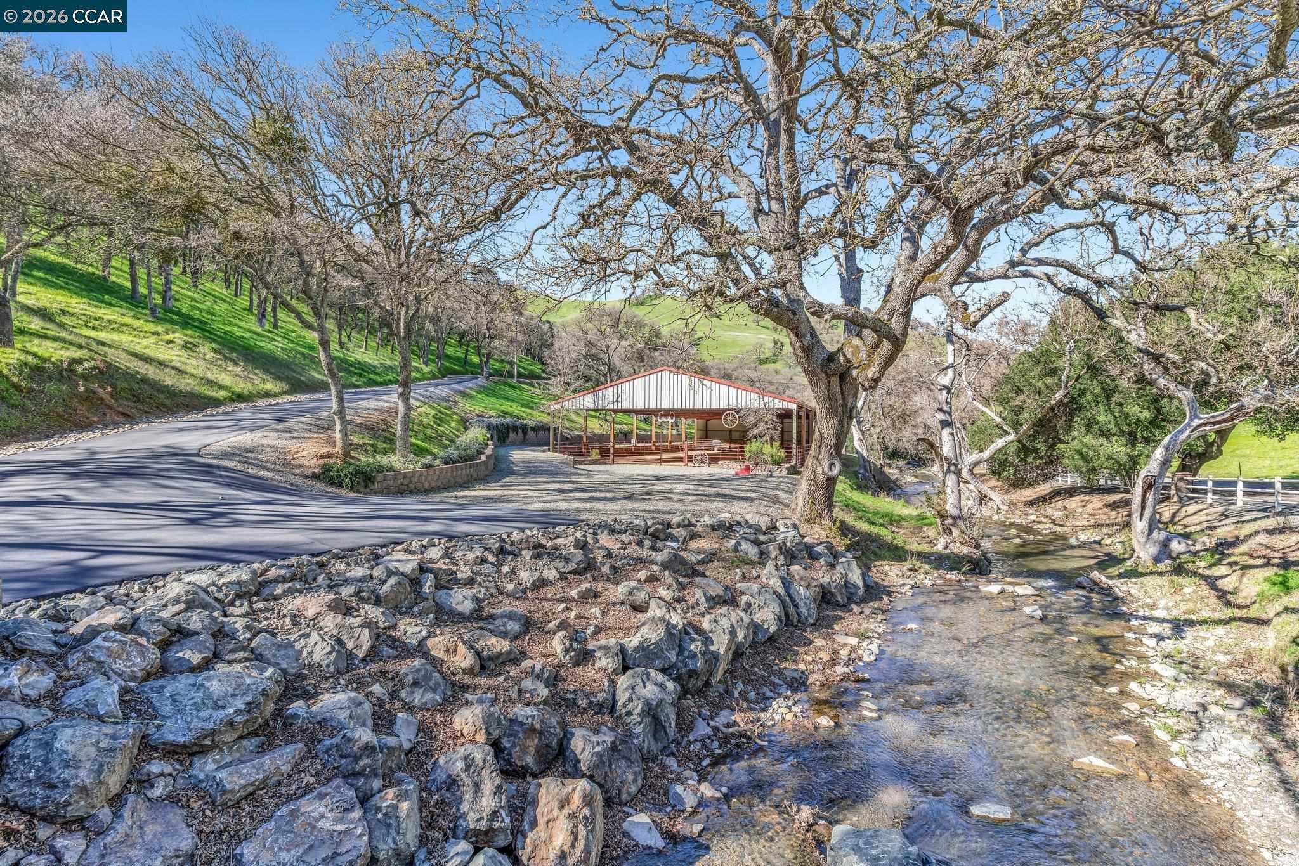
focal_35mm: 17
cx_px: 650
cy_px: 433
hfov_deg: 93.3
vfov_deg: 70.5
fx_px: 613
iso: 100
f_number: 8
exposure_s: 1/125
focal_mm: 17
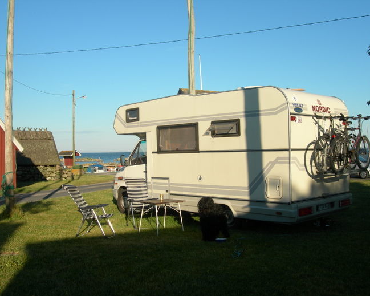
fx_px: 438
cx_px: 182
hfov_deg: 45.8
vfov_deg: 37.3
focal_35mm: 40
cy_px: 148
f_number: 4.8
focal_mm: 7.8
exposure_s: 1/429
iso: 50
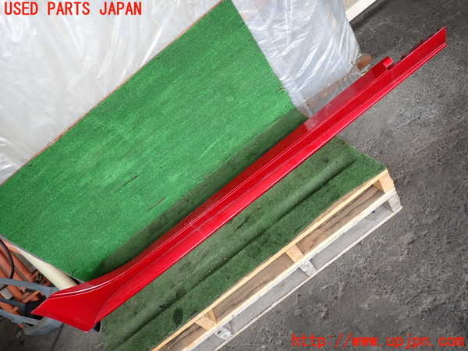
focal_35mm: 25
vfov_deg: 54.9
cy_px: 176
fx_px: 338
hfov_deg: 69.4
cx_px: 234
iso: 100
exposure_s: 1/125
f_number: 2
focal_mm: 4.5
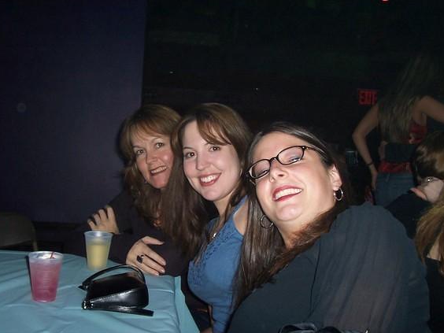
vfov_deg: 34.3
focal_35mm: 42
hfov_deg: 44.8
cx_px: 220
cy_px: 183
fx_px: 539
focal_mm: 5.6
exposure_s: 1/60
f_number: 2.8
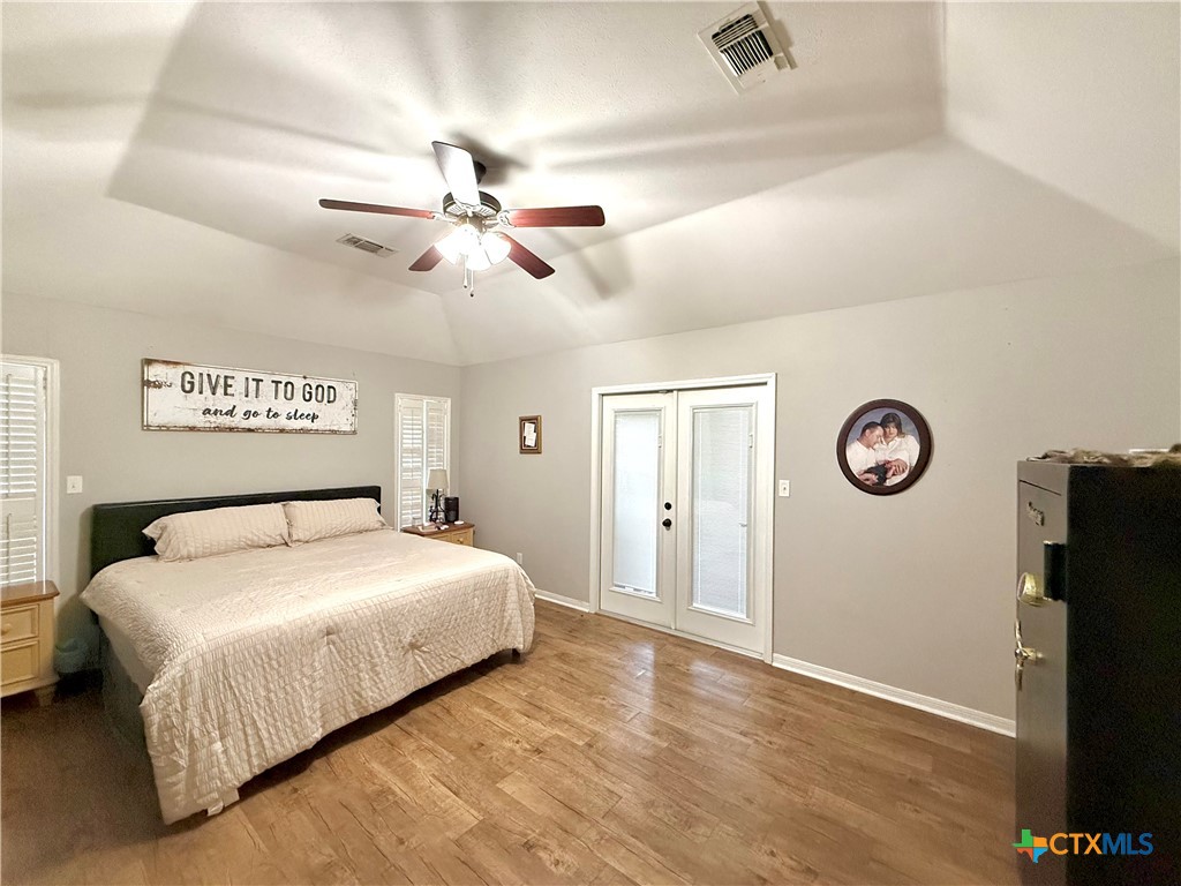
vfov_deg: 85.7
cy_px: 443
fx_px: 478
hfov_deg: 102.1
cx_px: 590
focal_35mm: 14
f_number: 2.2
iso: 640
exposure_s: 1/60
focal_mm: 2.22
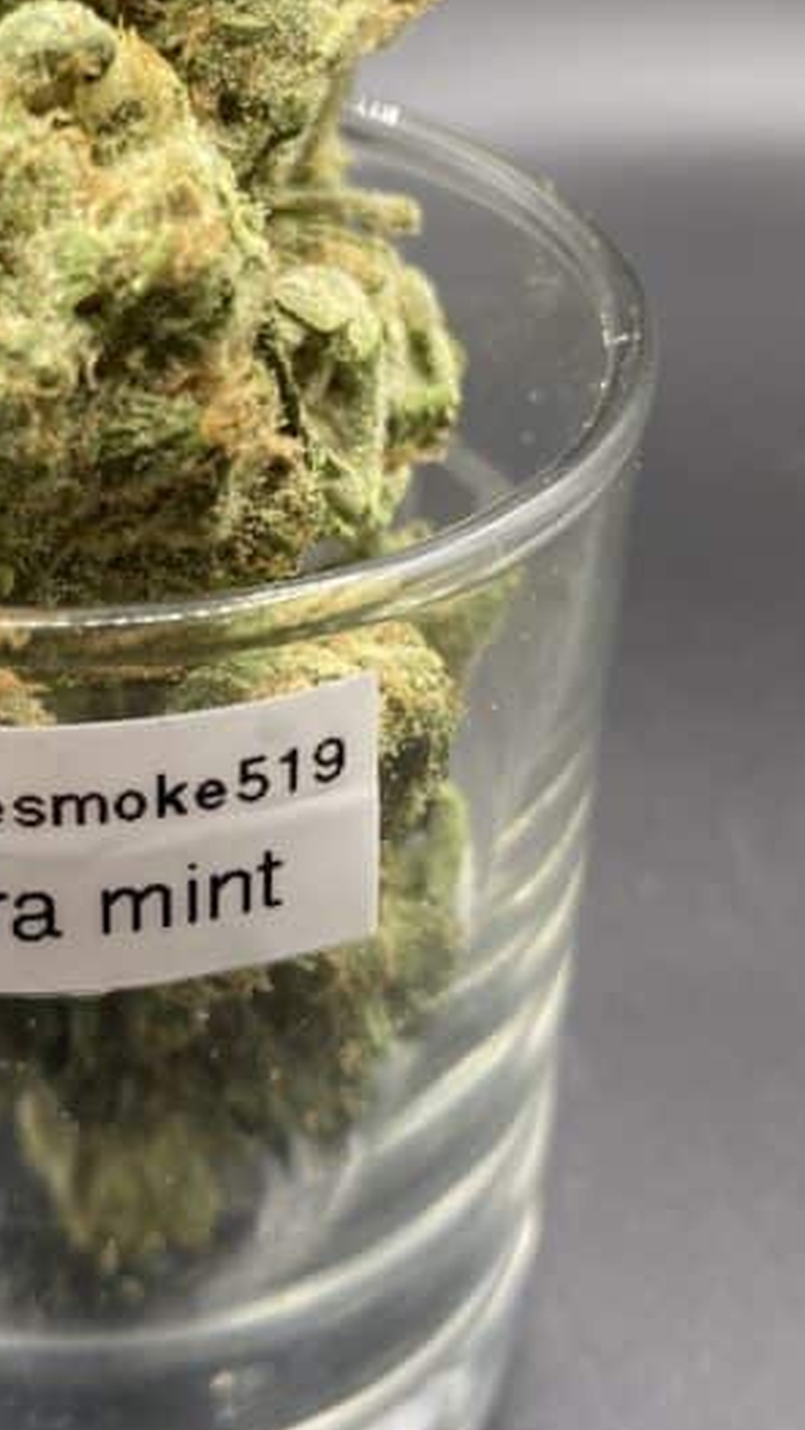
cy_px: 470
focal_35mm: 53
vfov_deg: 38.7
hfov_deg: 22.2
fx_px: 2011
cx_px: 101
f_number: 1.8
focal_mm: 4.25
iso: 100
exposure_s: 1/120
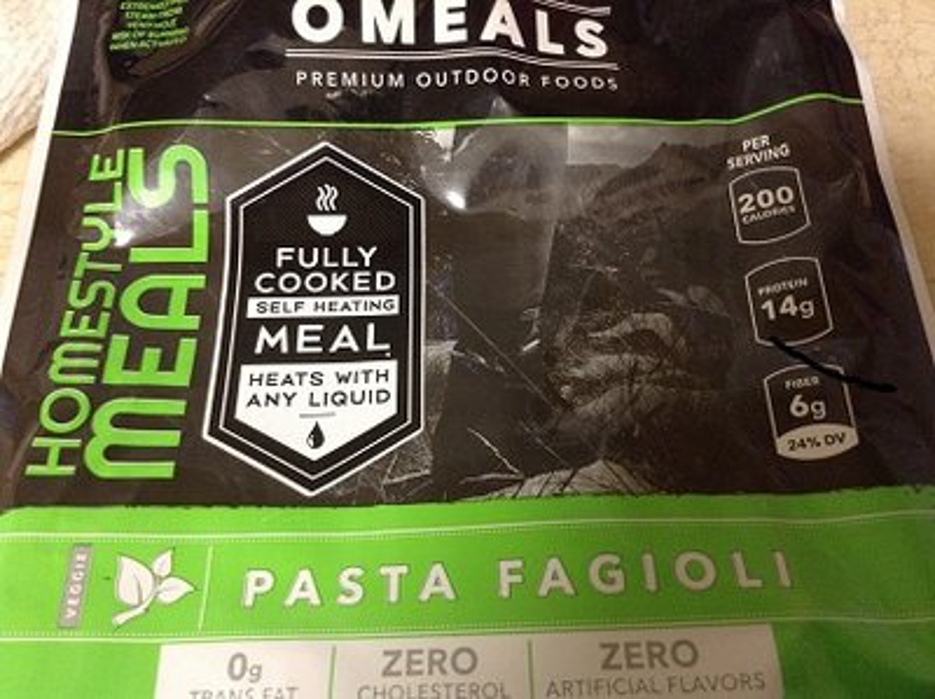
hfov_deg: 55.4
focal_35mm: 33
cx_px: 468
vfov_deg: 42.9
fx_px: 890
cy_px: 350
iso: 200
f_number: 2.4
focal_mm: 3.3
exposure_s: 1/24
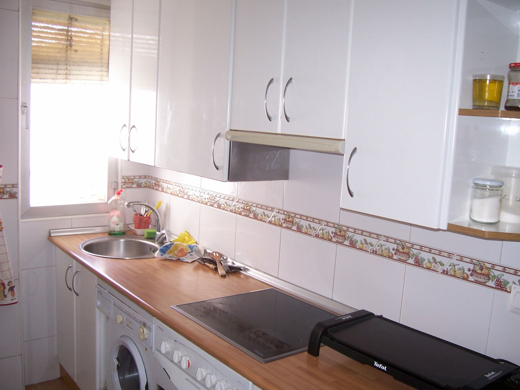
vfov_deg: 40.7
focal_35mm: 35
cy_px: 195
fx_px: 526
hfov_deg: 52.6
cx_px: 265
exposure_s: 1/60
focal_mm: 5.6
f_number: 2.7
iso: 80
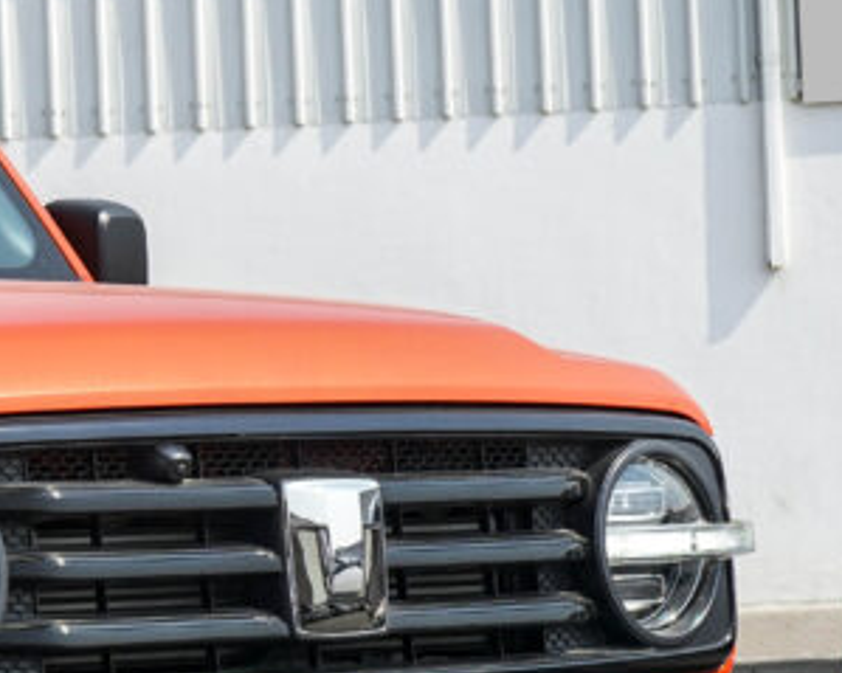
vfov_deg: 9.4
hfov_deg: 11.4
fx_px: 4086
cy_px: 545
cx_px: -363
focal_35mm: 164
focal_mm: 51
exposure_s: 1/640
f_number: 10
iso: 500
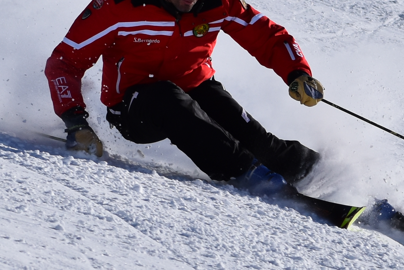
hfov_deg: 3.2
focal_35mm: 646
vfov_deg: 2.1
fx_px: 7252
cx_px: 369
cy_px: 213
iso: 200
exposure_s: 1/2000
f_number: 8
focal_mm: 95
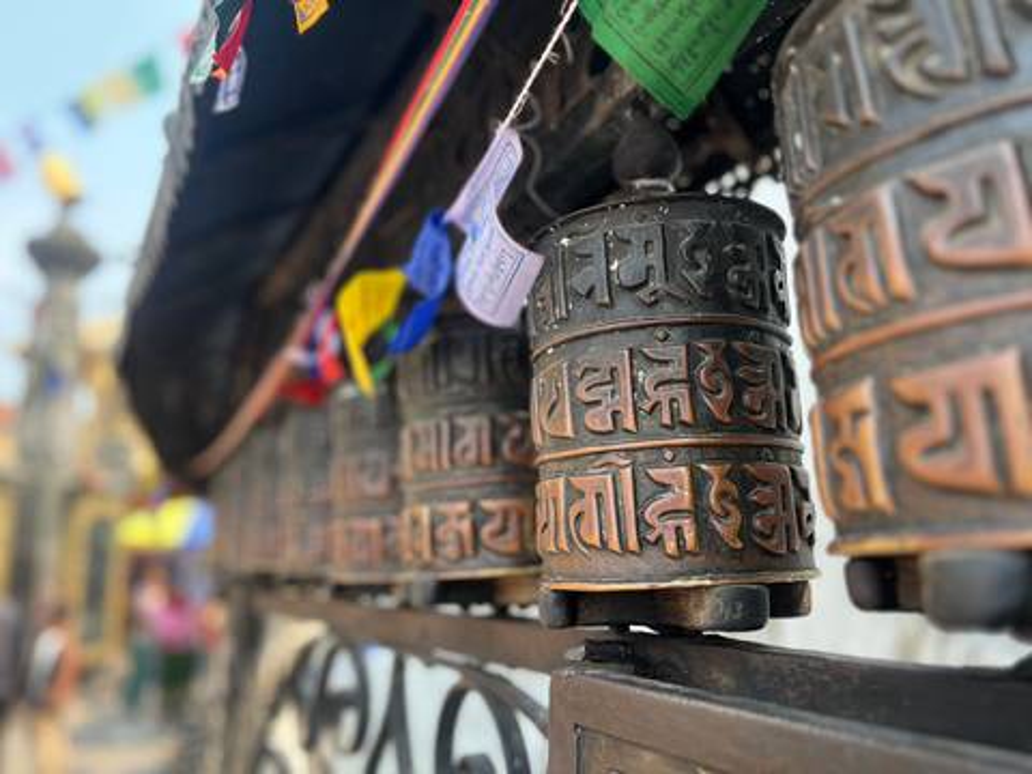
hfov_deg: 67.3
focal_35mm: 26
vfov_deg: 53.1
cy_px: 387
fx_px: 775
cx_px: 516
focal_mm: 5.7
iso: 50
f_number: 1.5
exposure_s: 1/434
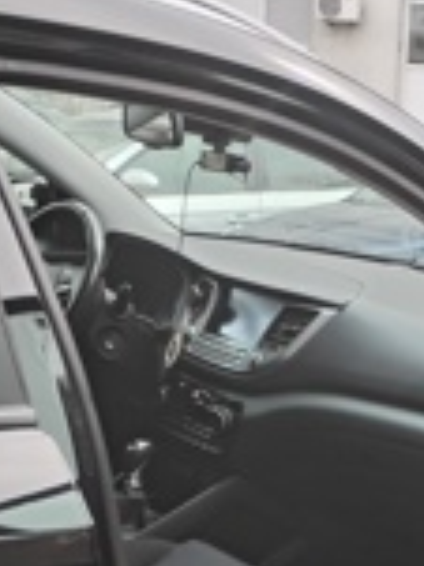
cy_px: 521
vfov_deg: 27.1
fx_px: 1128
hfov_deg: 20.8
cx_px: 390
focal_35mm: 69
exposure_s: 1/185
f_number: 1.8
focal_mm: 4.75
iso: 100
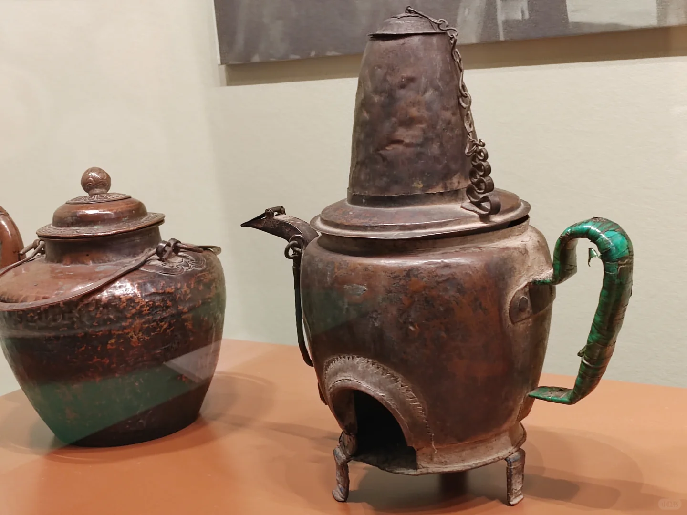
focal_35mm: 54
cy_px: 258
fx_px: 1072
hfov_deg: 35.5
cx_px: 344
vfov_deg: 27.0
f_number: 1.9
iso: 1000
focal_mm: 5.52
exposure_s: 1/50
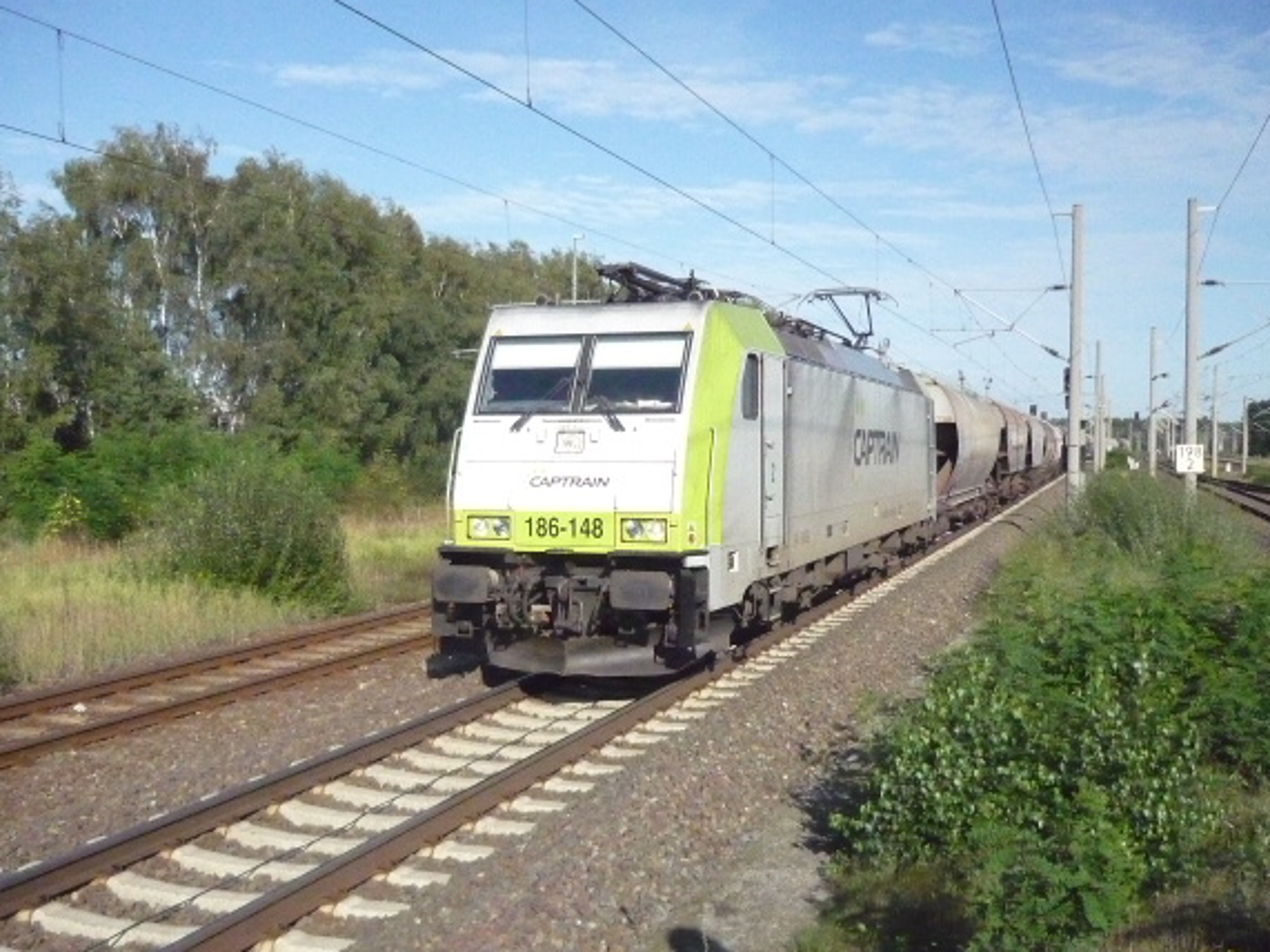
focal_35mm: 37
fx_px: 1357
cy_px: 525
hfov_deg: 50.1
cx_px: 643
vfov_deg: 38.6
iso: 1600
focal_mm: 5.5
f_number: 8
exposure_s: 1/2000
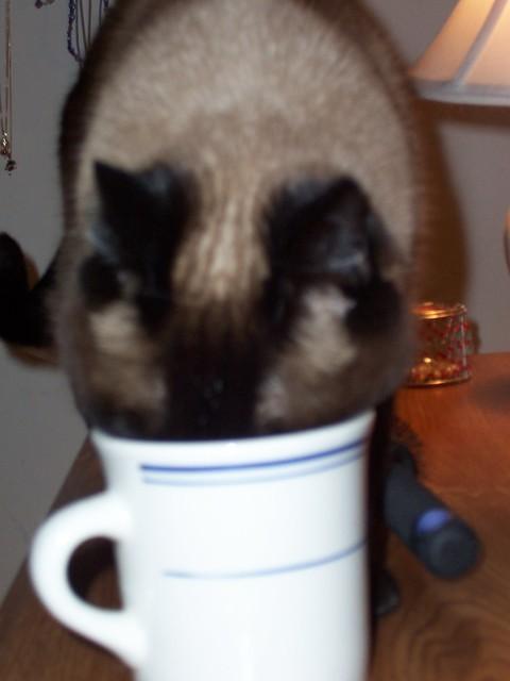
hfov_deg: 20.7
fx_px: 1395
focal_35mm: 71
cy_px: 340
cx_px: 255
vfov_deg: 27.4
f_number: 4
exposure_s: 1/90
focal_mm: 10.8
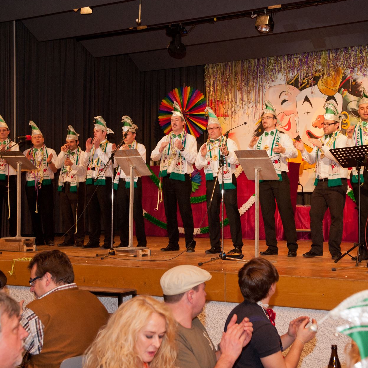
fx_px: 662
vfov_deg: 31.1
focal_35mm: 55
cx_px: 217
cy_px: 185
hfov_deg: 31.0
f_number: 5.6
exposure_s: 1/200
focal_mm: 42
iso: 1600
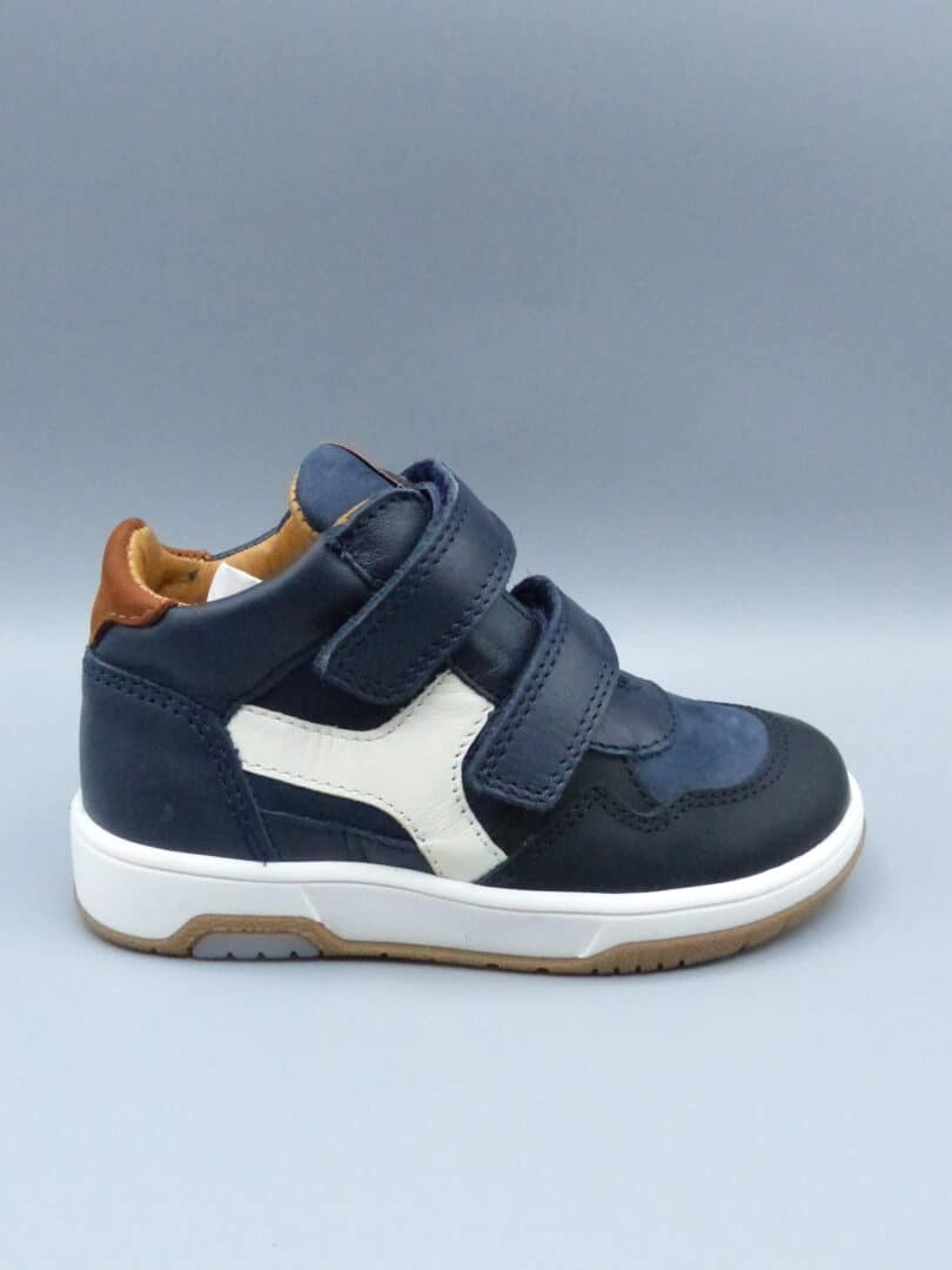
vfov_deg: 56.8
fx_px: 1173
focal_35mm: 32
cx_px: 476
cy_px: 635
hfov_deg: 44.2
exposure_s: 1/2000
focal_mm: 5.7
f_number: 4
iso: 1600
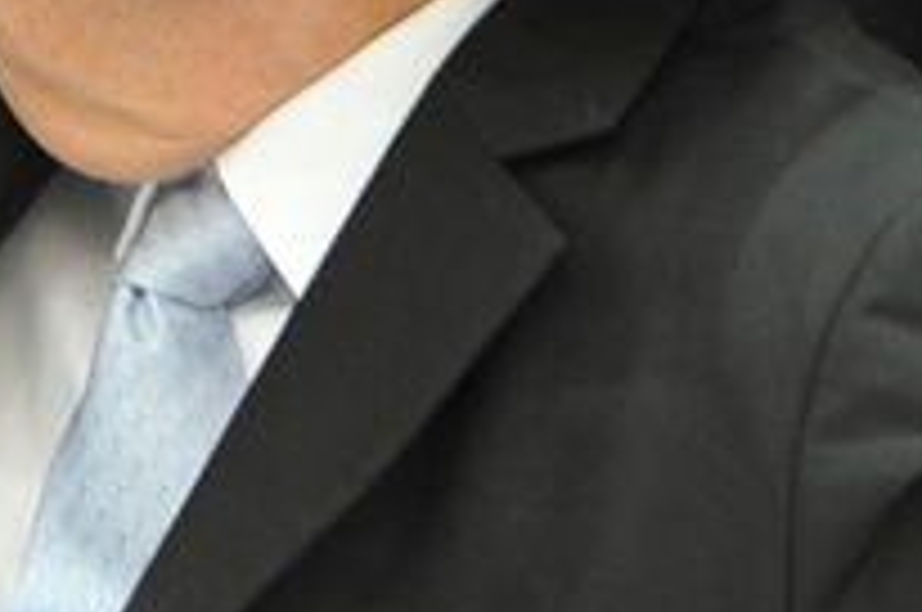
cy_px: -659
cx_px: -76
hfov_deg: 1.5
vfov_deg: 1.0
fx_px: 34930
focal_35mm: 1366
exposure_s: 1/100
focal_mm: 200
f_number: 3.5
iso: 1250
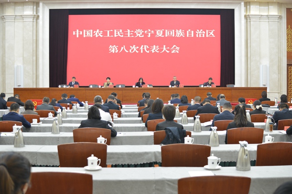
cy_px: 97
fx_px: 1095
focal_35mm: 135
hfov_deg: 15.2
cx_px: 146
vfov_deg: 10.2
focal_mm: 135
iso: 1600
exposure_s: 1/100
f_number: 5.6
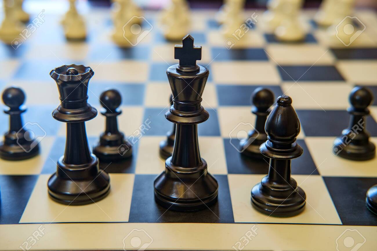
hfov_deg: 37.5
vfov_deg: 25.5
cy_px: 126
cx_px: 188
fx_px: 555
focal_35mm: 53
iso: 320
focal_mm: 35
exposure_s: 1/125
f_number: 4
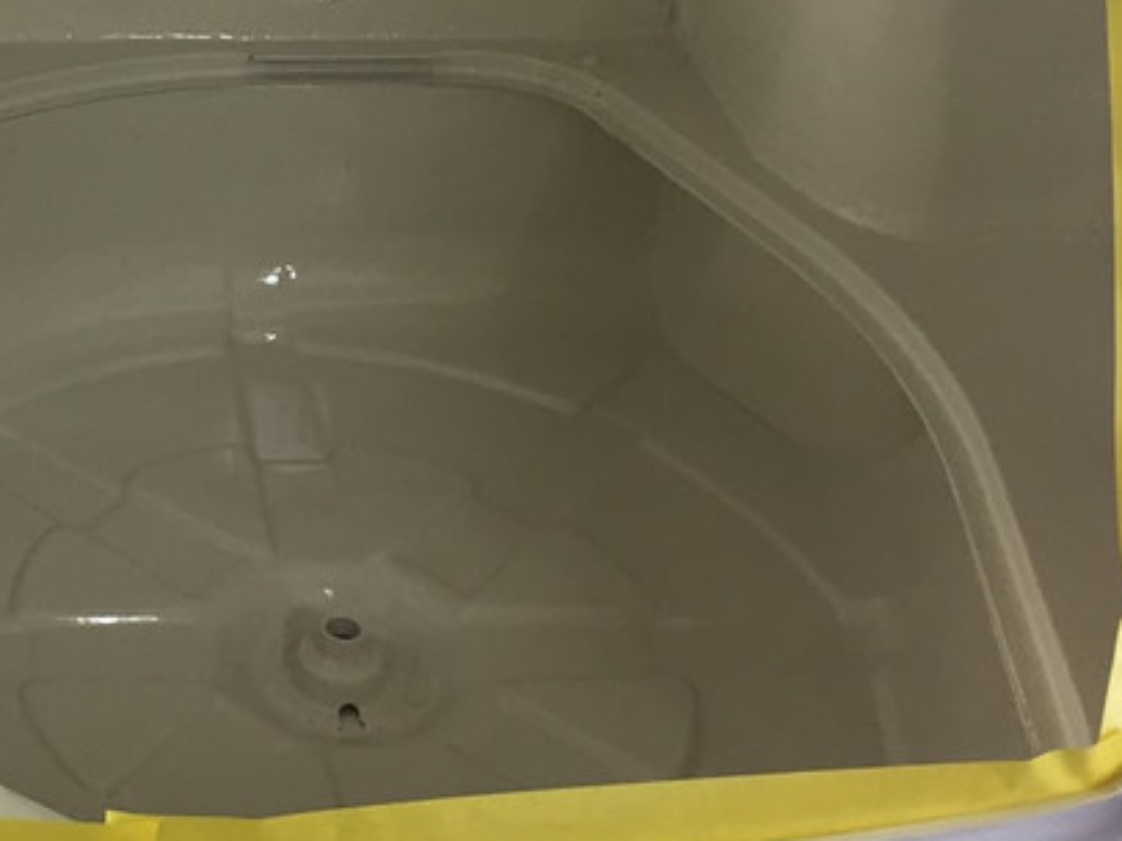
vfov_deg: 19.2
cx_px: -62
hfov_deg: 24.2
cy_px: 149
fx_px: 2463
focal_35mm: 76
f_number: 2.2
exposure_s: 1/33
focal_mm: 4.15
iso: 50
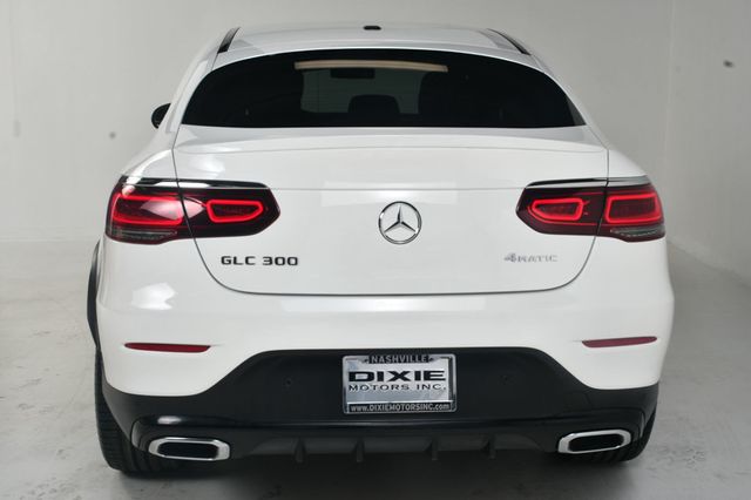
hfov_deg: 38.9
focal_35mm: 51
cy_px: 250
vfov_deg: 26.5
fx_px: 1063
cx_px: 376
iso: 100
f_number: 14
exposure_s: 1/160
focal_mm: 34
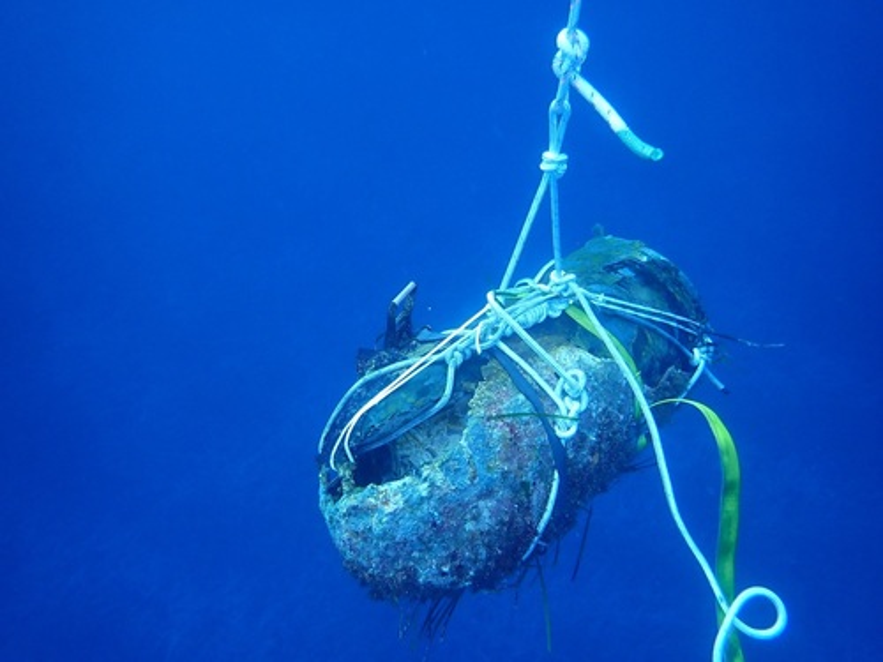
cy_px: 331
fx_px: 638
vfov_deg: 54.9
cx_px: 442
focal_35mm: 25
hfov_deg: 69.4
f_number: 2
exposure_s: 1/60
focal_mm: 4.5
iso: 200
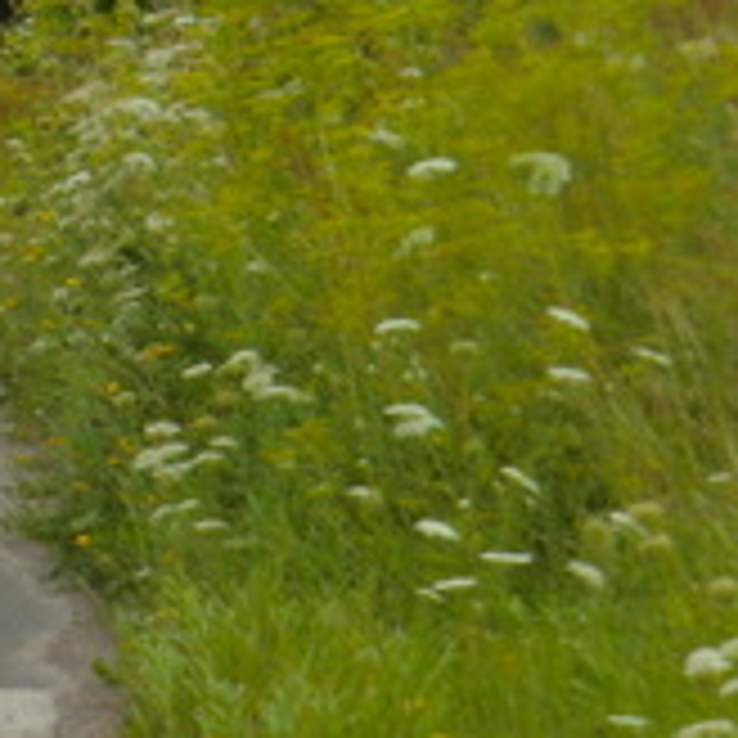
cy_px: -112
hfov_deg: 6.6
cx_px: -486
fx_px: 6320
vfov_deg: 6.6
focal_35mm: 262
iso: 64
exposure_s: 1/320
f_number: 4.6
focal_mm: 13.6
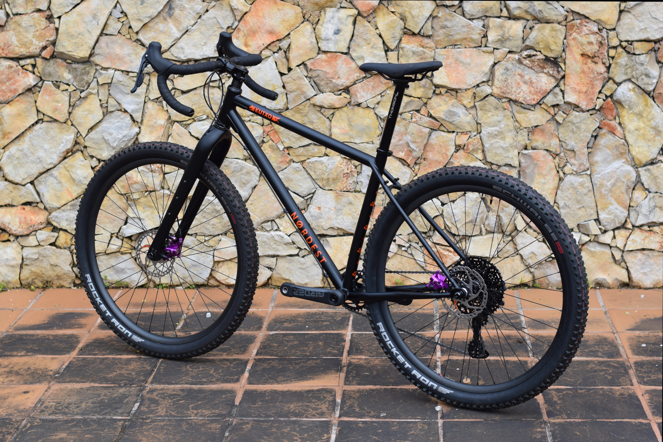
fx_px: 1381
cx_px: 332
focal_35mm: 75
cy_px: 221
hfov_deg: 27.0
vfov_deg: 18.2
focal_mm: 50
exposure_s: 1/320
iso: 100
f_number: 3.5
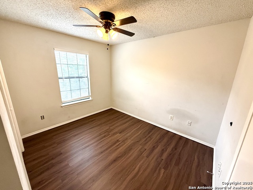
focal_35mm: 14
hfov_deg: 102.1
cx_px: 126
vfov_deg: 85.7
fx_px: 102
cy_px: 95
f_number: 2.2
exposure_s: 1/120
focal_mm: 2.22
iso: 160
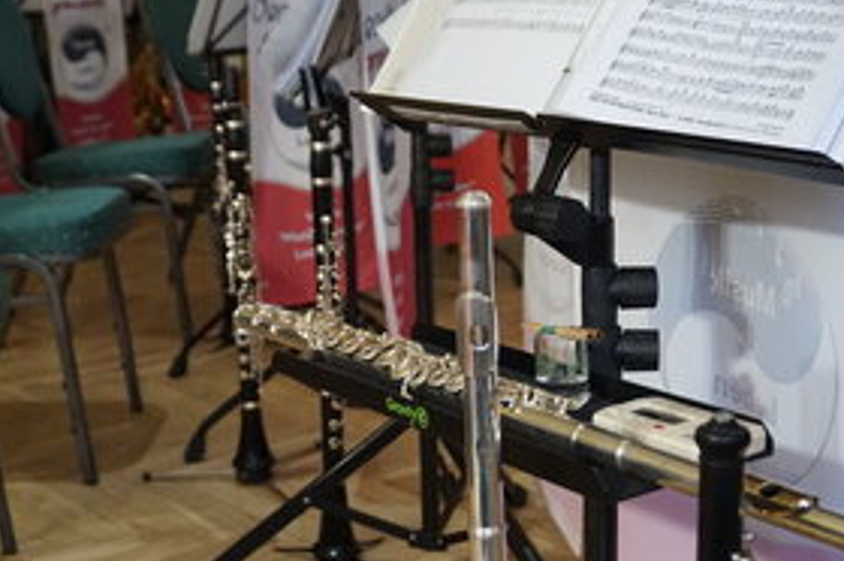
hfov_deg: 33.4
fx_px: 1405
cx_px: 401
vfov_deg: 22.5
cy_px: 338
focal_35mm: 60
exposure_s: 1/125
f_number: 4.5
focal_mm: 28
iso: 3200
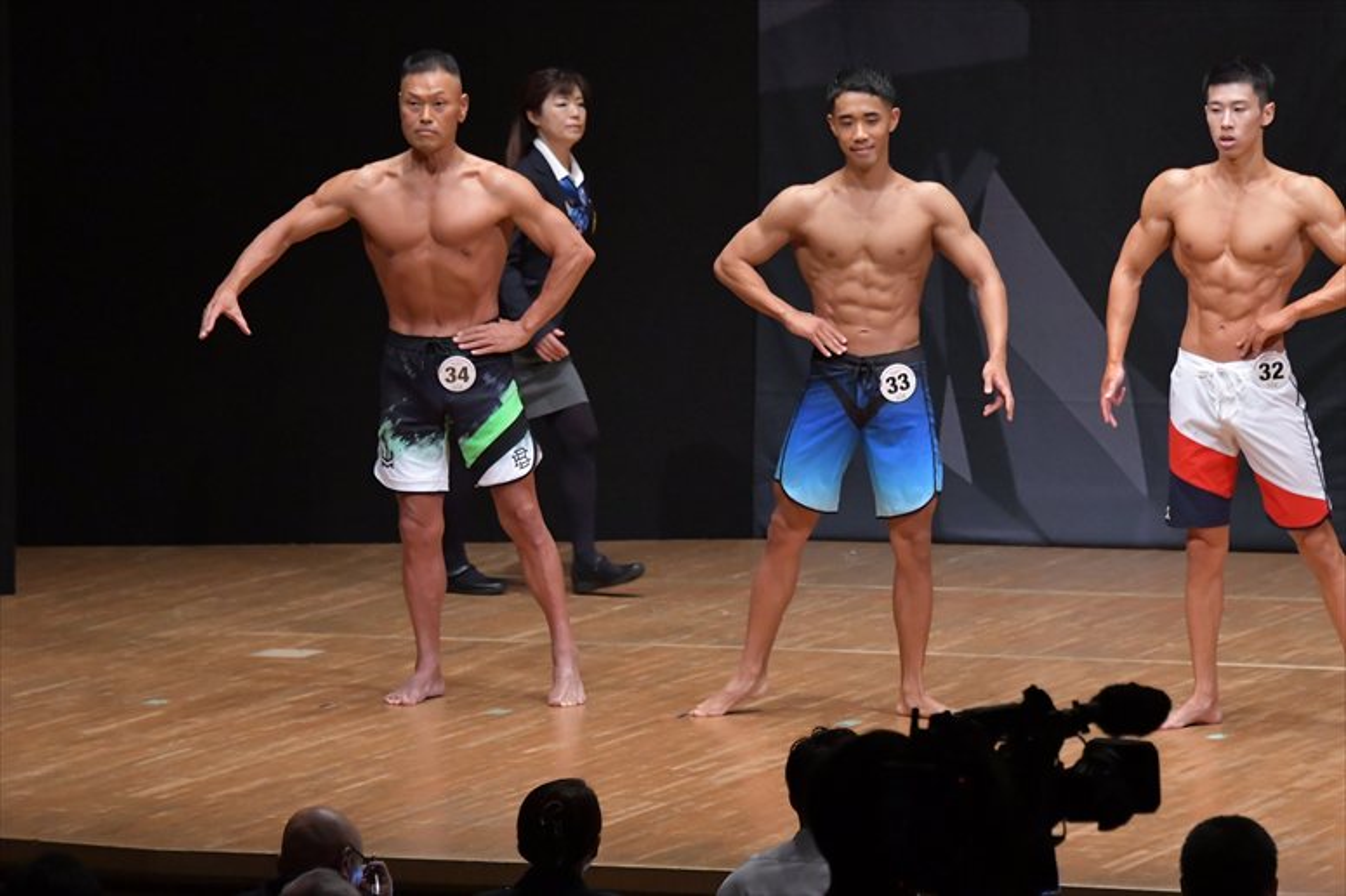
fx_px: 8969
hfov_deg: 8.6
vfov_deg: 5.7
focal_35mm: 240
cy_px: 448
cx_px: 673
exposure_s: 1/400
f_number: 5.6
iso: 6400
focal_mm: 160
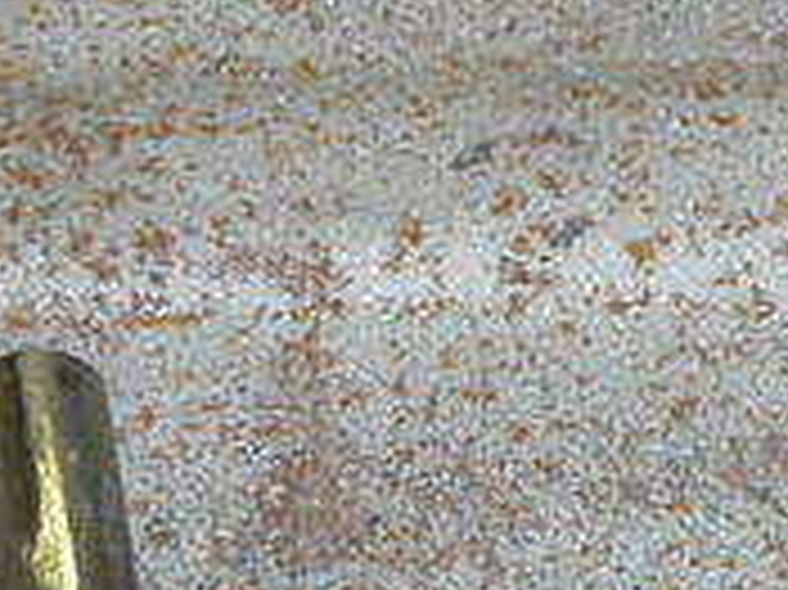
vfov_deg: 11.0
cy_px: 721
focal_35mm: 132
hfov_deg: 14.9
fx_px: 3003
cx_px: 459
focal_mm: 6
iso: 100
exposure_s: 1/30
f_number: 2.8
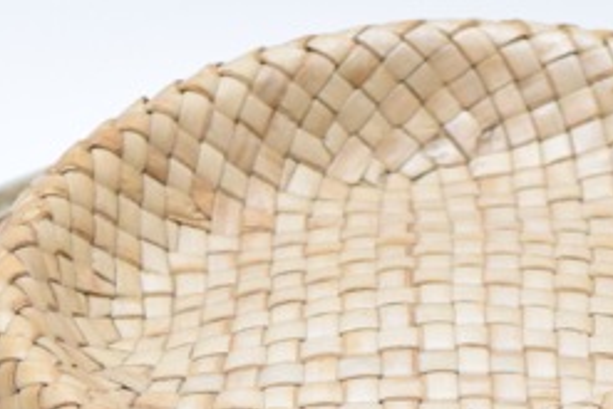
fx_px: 5691
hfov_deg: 6.2
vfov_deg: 4.1
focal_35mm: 334
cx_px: 397
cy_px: 609
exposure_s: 1/60
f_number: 5.6
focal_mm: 55
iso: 1800
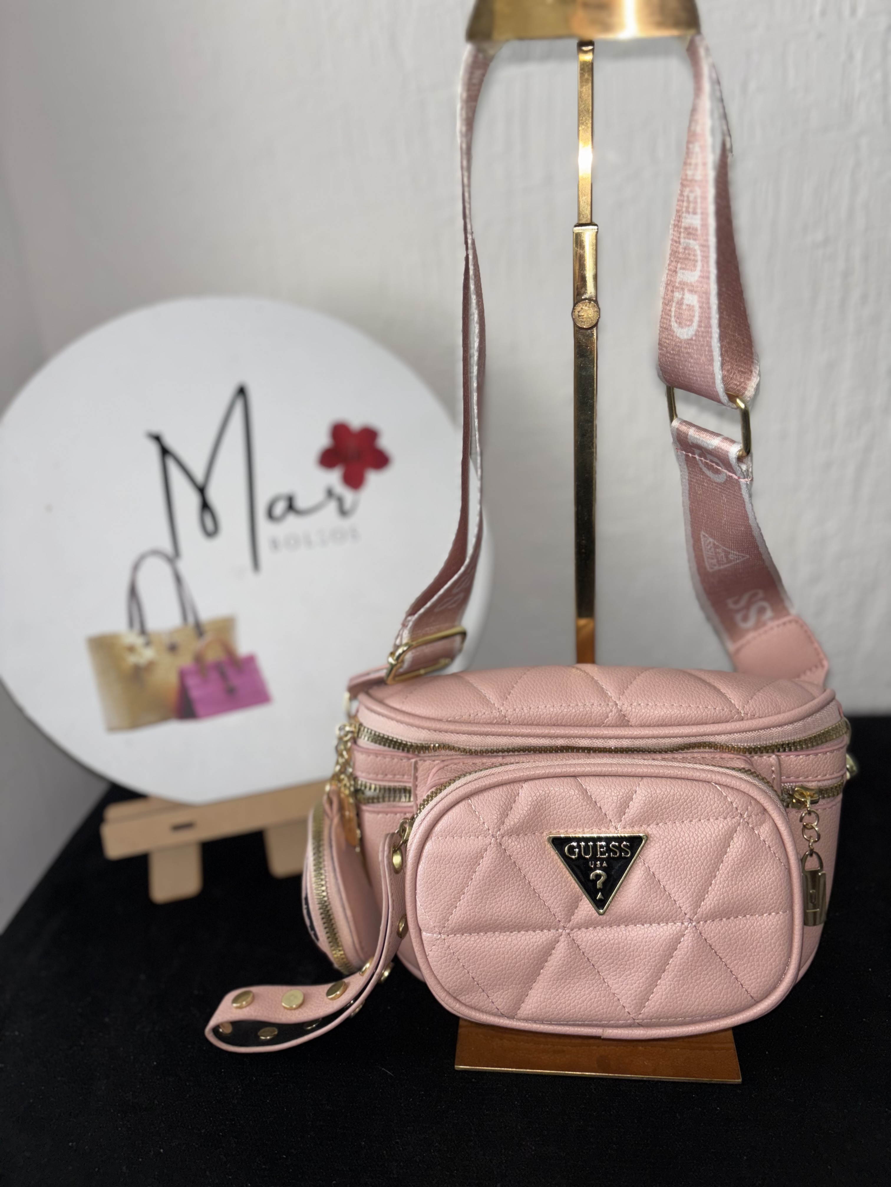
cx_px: 446
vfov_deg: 67.3
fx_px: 892
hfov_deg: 53.1
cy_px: 594
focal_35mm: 26
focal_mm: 5.96
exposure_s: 1/61
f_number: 1.6
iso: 64
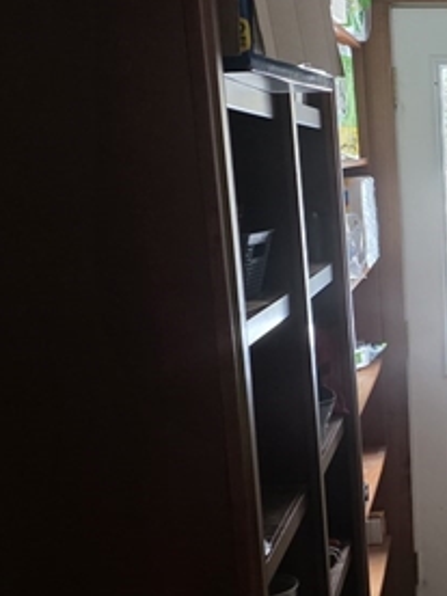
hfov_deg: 20.7
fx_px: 1102
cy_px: 382
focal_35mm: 64
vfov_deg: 30.1
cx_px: 600
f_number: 1.7
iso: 640
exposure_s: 1/120
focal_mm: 6.3
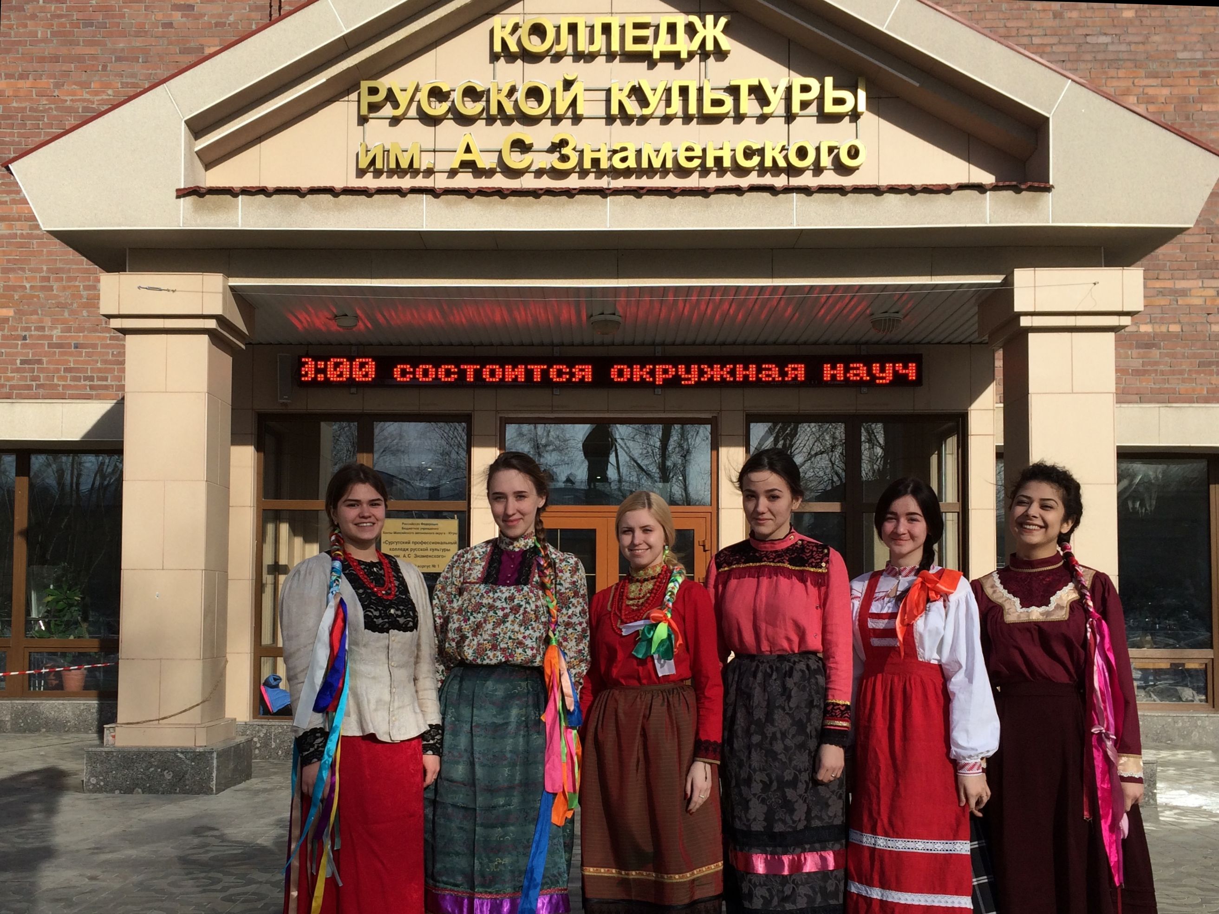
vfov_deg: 48.2
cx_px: 610
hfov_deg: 61.7
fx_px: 1021
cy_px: 457
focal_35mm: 29
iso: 32
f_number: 2.2
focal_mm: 4.15
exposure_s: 1/2564
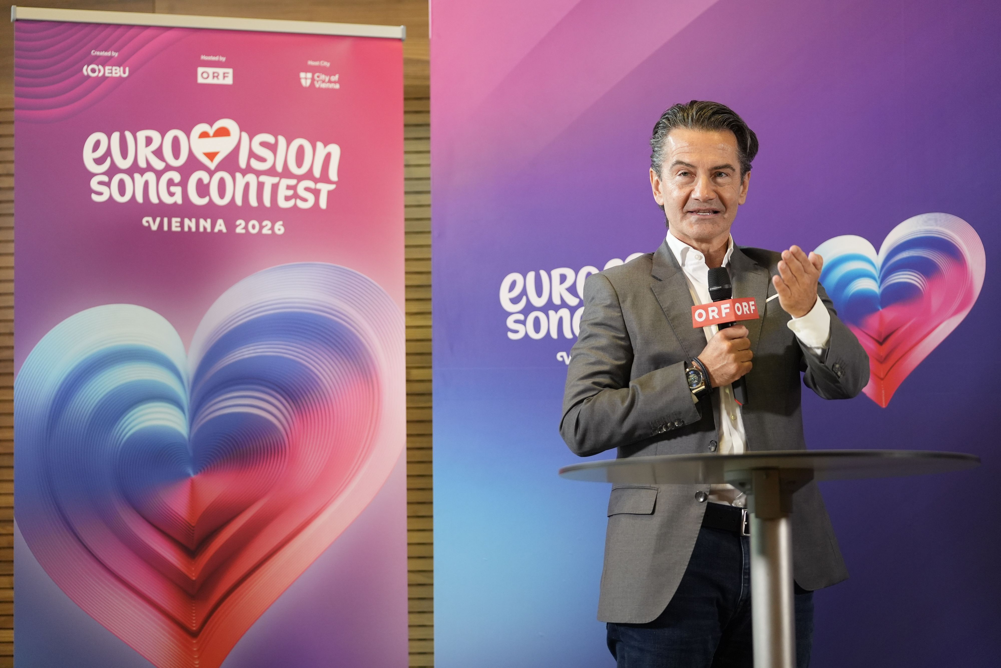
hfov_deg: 19.5
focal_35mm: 105
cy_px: 334
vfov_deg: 13.0
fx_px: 2919
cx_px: 500
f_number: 2.8
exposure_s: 1/160
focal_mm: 105
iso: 2000
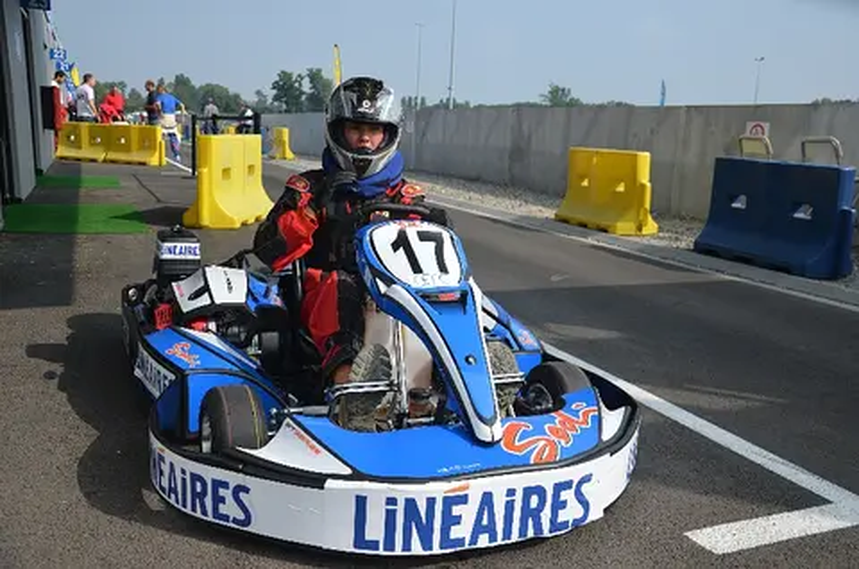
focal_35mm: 33
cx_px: 430
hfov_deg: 57.3
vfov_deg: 39.8
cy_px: 284
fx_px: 786
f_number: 4
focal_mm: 22
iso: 200
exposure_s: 1/1600
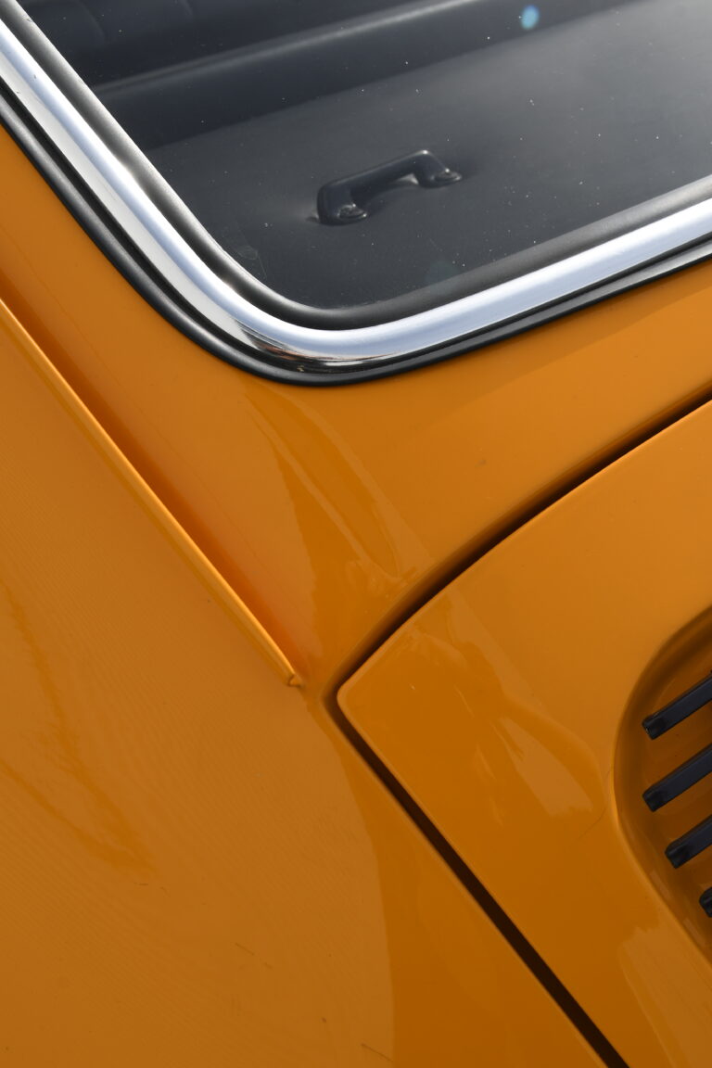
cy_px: 534
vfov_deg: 45.4
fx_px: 1276
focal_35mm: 43
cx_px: 356
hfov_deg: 31.2
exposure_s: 1/200
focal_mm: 29
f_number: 9
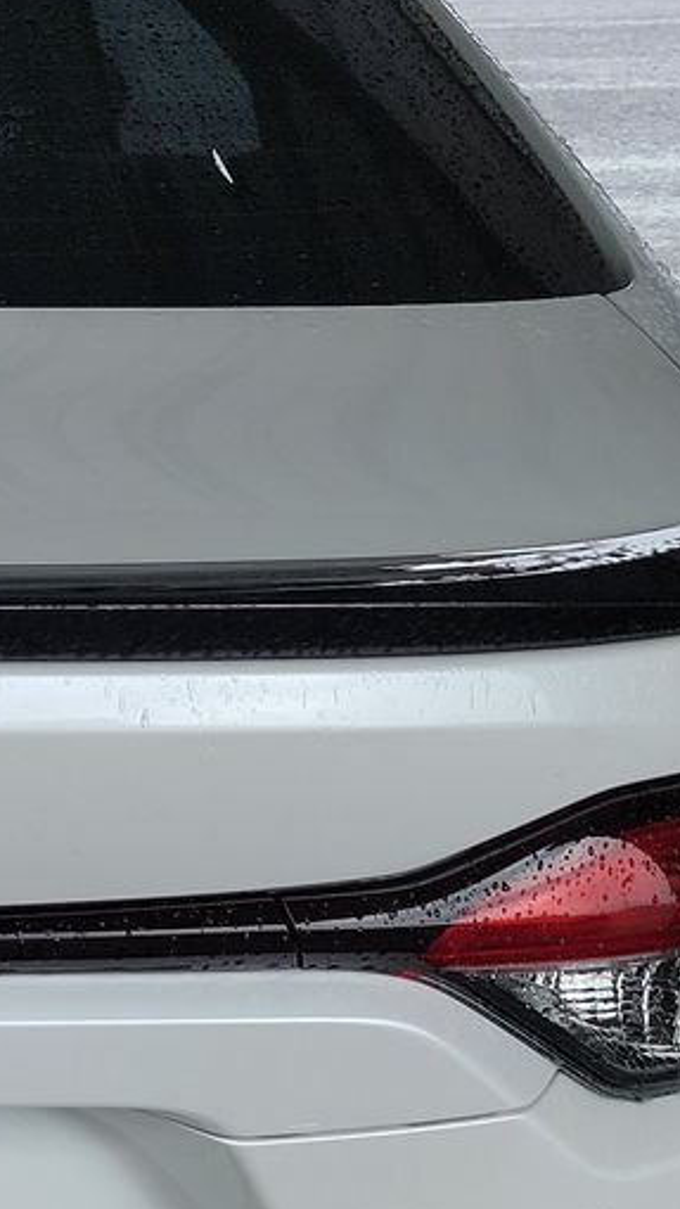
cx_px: -559
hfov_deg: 13.2
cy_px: 1050
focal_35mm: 82
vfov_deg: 25.2
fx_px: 2628
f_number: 1.8
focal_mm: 6.7
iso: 50
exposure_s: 1/236
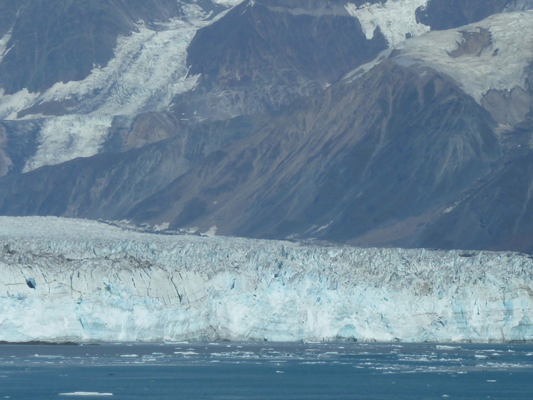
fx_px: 3496
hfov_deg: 8.7
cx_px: 339
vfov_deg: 6.5
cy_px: 163
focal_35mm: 227
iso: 80
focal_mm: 21.7
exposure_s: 1/800
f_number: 5.4
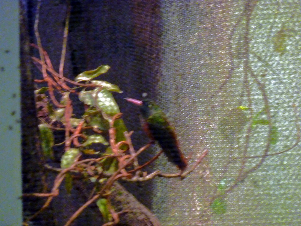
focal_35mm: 300
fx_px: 2609
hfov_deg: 6.6
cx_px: 150
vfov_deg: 5.0
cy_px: 113
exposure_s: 1/8
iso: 800
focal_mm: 49.2
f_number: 4.9
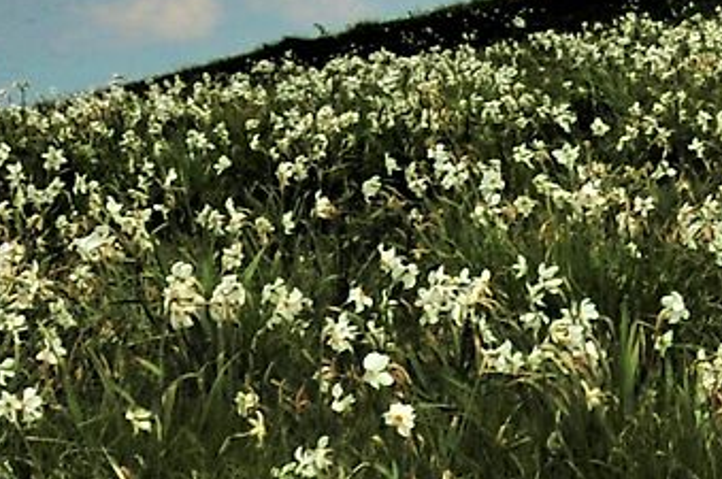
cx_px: 1506
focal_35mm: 248
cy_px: -374
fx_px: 4967
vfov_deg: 5.4
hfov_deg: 7.9
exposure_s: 1/500
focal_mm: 35
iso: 200
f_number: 11
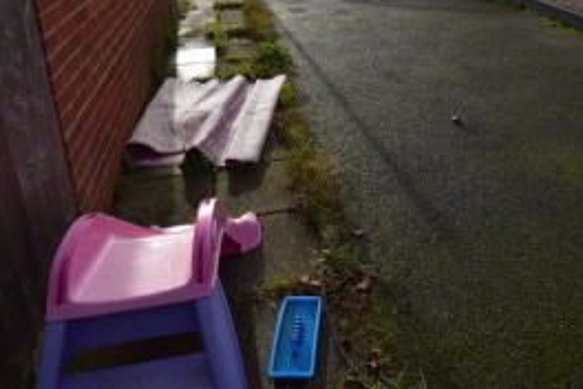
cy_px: 45
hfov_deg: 66.0
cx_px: 375
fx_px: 437
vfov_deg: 44.1
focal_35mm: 27
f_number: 11
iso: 400
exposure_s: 1/400
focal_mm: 10
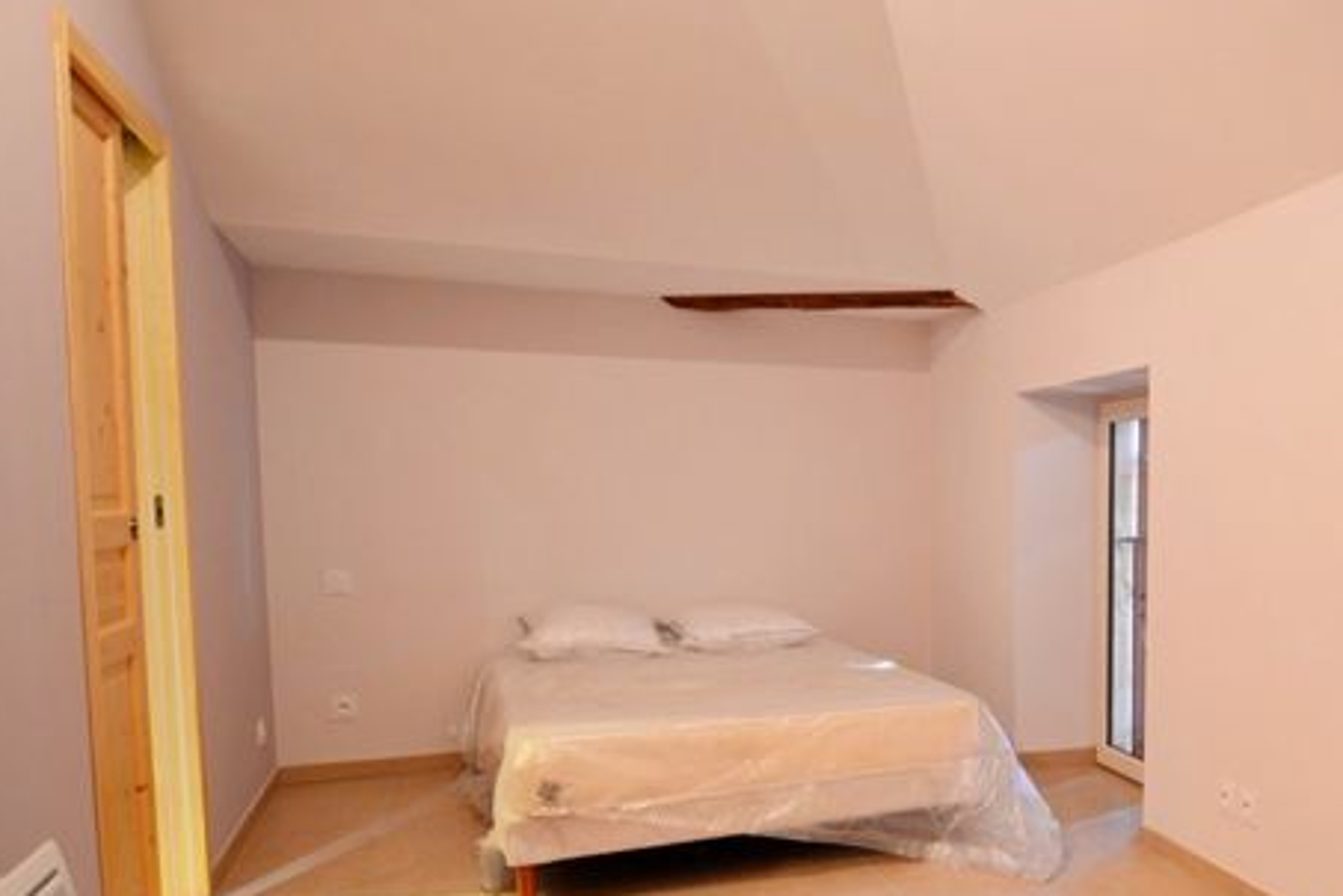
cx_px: 1027
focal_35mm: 28
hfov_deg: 61.3
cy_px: 576
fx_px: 1044
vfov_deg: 45.9
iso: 800
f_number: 3.5
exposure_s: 1/20
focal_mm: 12
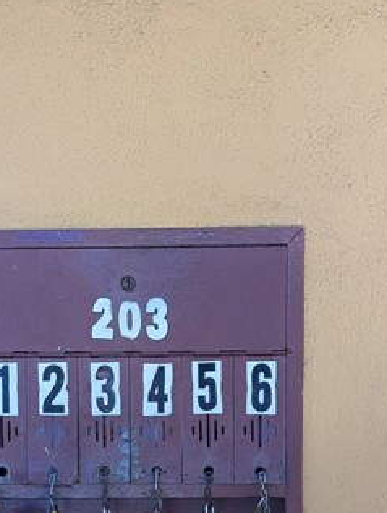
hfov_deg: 15.0
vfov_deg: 19.4
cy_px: 460
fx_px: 1471
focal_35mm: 99
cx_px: 125
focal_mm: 6.9
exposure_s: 1/214
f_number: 1.68
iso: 38
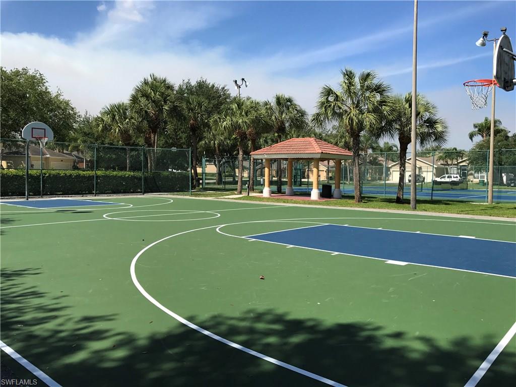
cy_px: 194
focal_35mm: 28
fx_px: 417
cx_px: 258
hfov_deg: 63.4
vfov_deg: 49.7
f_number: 1.8
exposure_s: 1/2591
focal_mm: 3.99
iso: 20
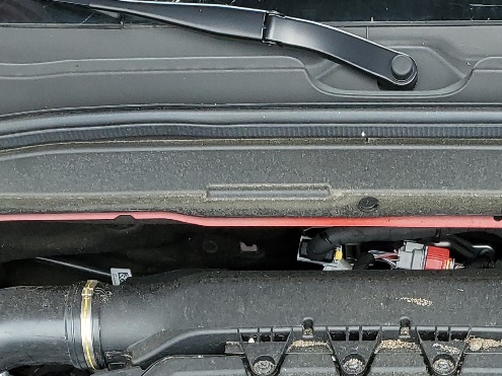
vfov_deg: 16.2
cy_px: 545
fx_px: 1218
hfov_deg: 23.1
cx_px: 368
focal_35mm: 84
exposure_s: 1/476
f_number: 1.5
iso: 50
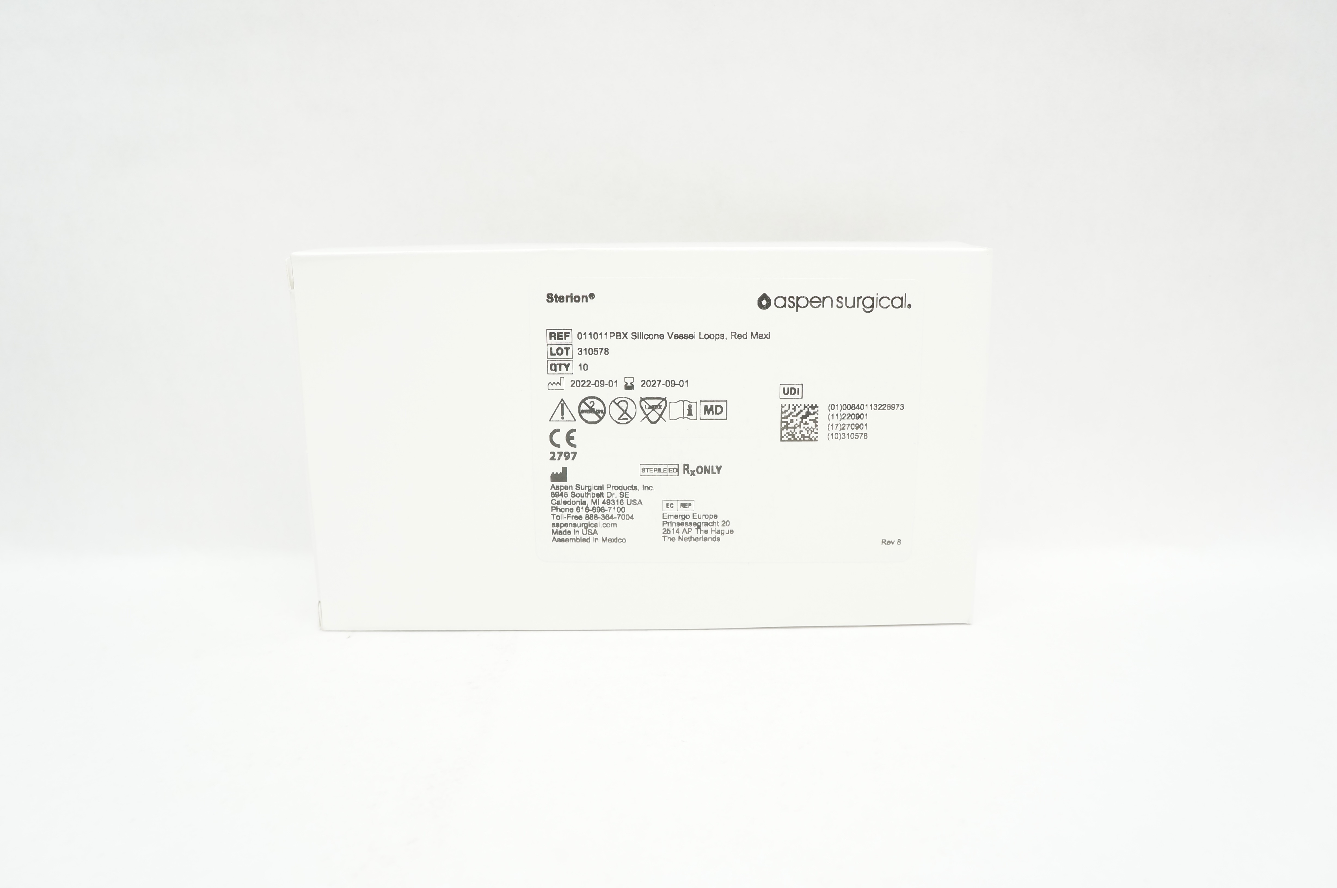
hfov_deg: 67.4
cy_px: 444
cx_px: 668
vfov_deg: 47.8
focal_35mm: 27
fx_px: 1002
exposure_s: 1/60
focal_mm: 18
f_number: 6.3
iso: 800
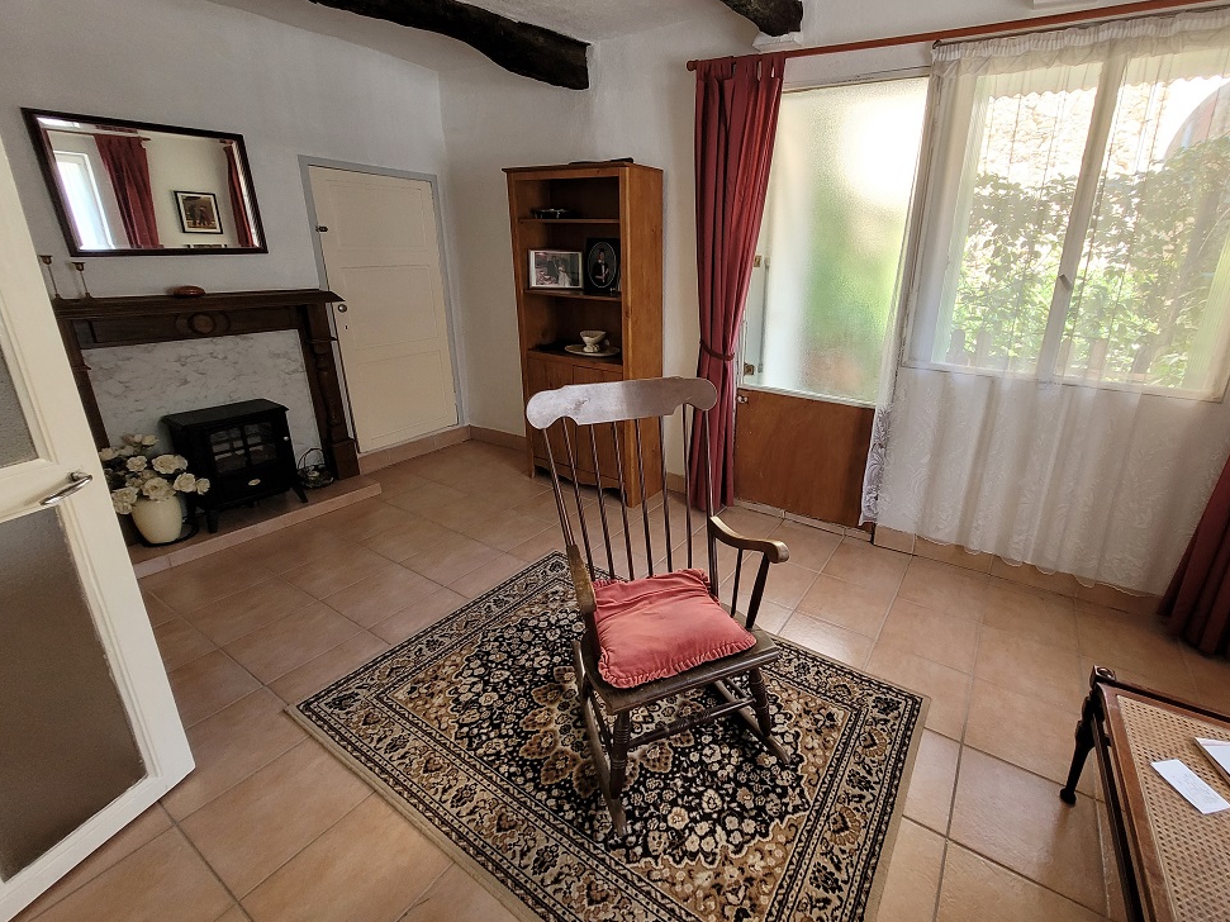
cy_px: 412
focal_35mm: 15
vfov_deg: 81.5
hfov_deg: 97.7
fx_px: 533
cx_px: 692
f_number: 2.2
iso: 160
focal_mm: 1.74
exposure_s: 1/50
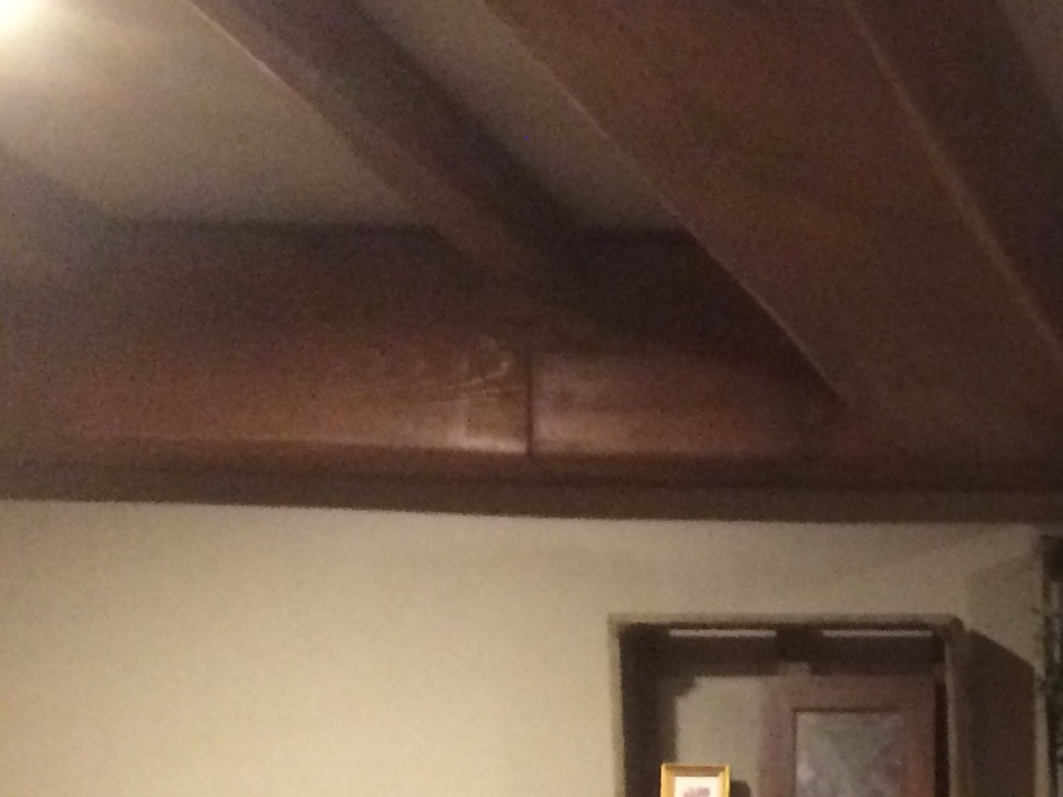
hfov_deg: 16.9
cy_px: 1146
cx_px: 1808
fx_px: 3070
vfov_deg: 14.0
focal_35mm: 100
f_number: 2.2
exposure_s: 1/17
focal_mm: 4.15
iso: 320
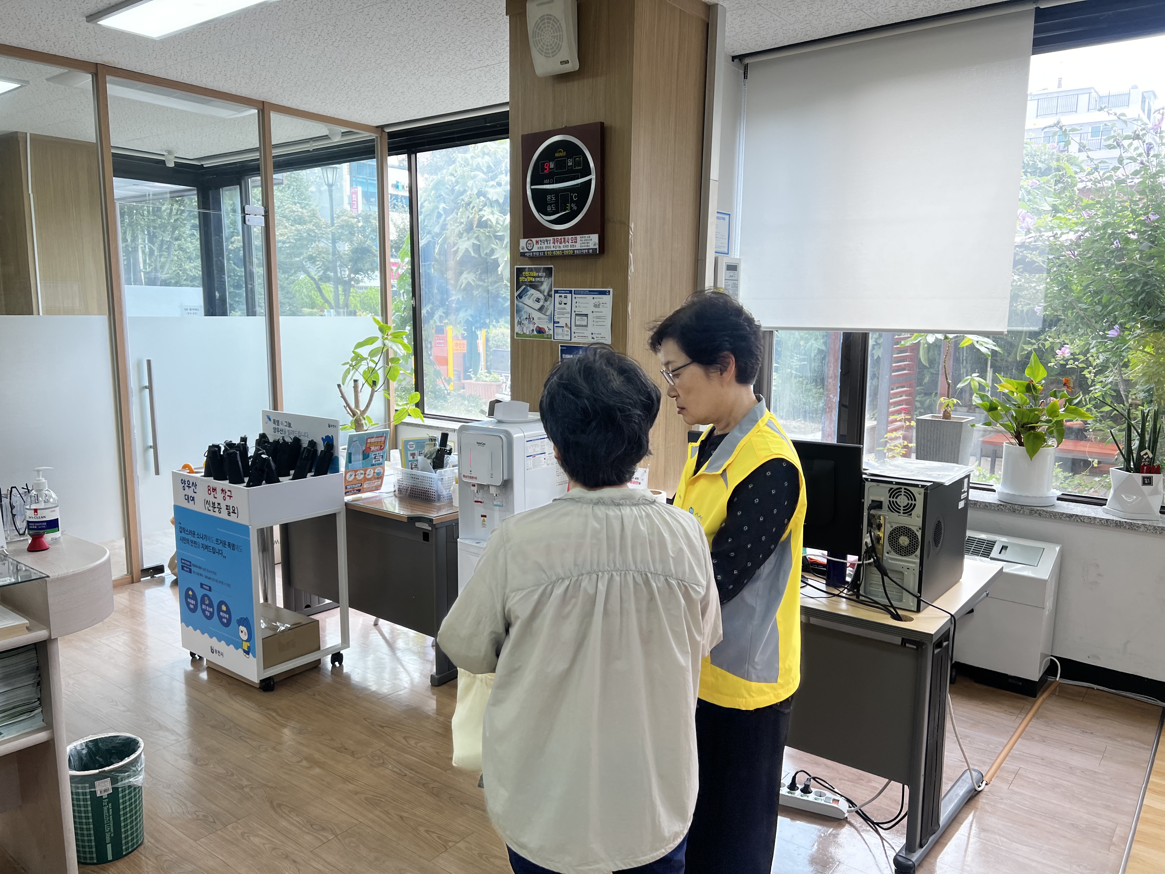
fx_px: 875
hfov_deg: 67.3
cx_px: 582
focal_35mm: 26
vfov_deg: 53.1
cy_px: 437
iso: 40
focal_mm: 5.7
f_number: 1.5
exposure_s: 1/196
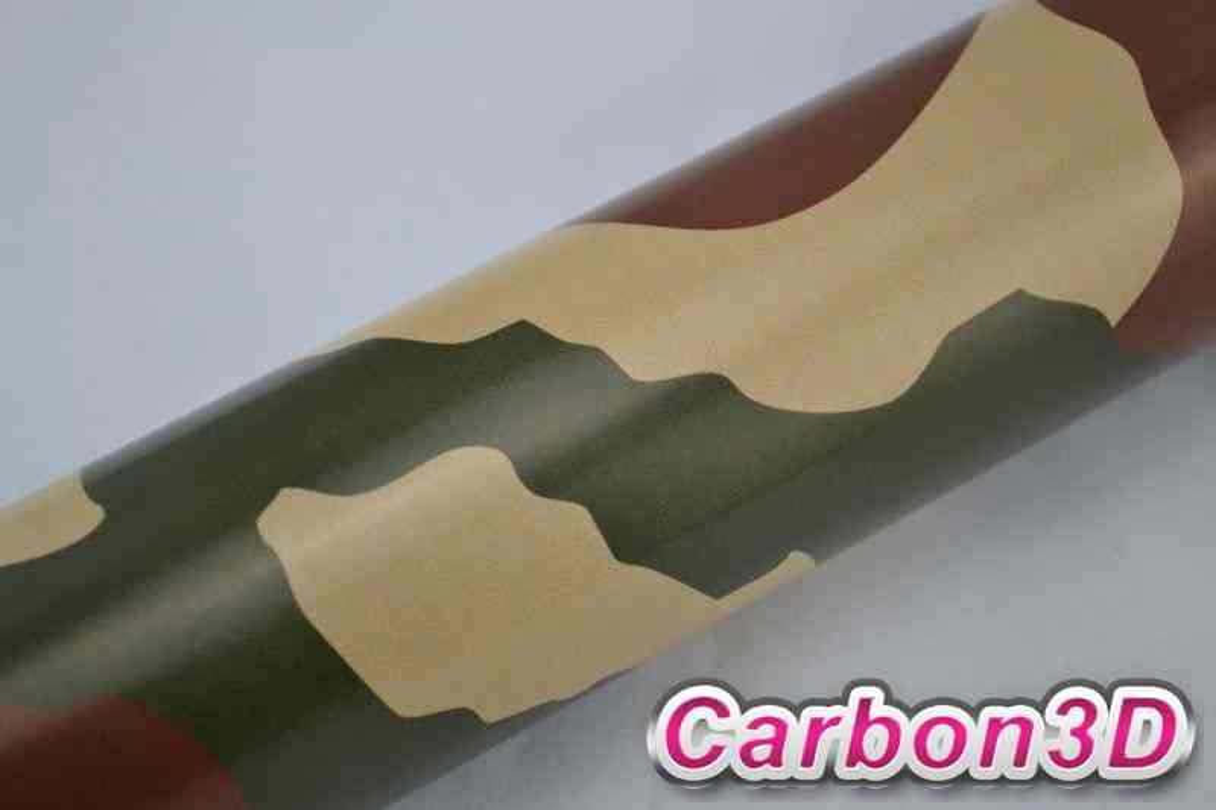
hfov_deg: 24.6
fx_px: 2786
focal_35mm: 82
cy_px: 405
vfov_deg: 16.5
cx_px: 608
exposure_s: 1/100
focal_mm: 55
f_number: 5.6
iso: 400
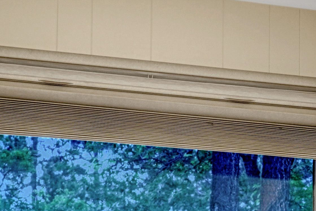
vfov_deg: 10.7
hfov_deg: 16.3
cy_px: 412
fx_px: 1036
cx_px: 427
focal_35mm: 118
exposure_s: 1/1.67
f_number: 8
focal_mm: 22
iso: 400
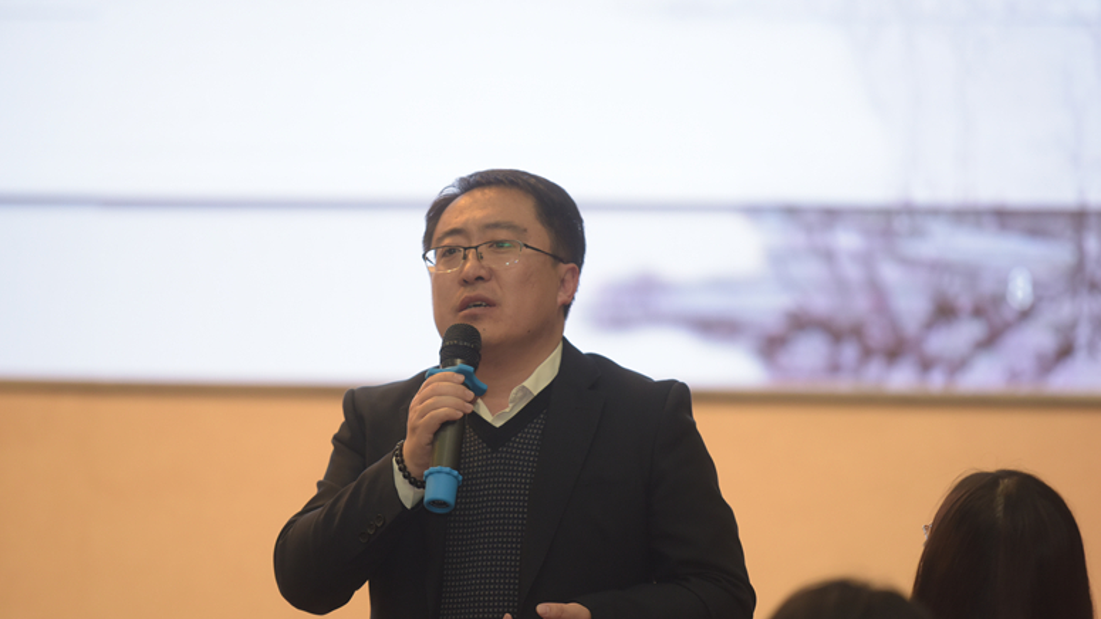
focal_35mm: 195
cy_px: 362
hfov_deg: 11.0
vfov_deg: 6.2
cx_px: 550
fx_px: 5693
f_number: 2.8
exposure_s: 1/250
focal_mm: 185
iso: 1000
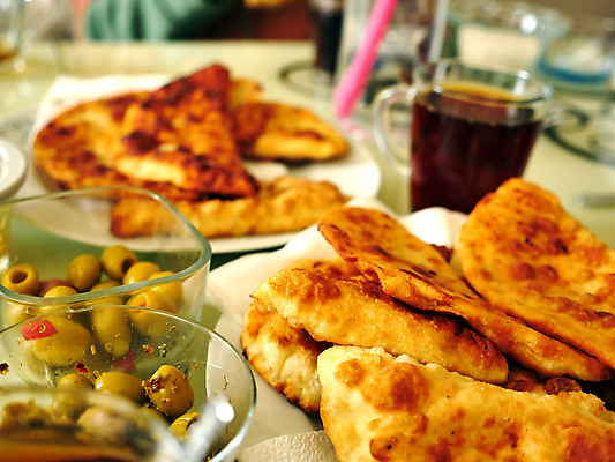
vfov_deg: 31.5
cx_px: 308
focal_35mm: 46
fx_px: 817
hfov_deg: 41.2
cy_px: 231
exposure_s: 1/60
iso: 320
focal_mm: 23
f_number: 2.8
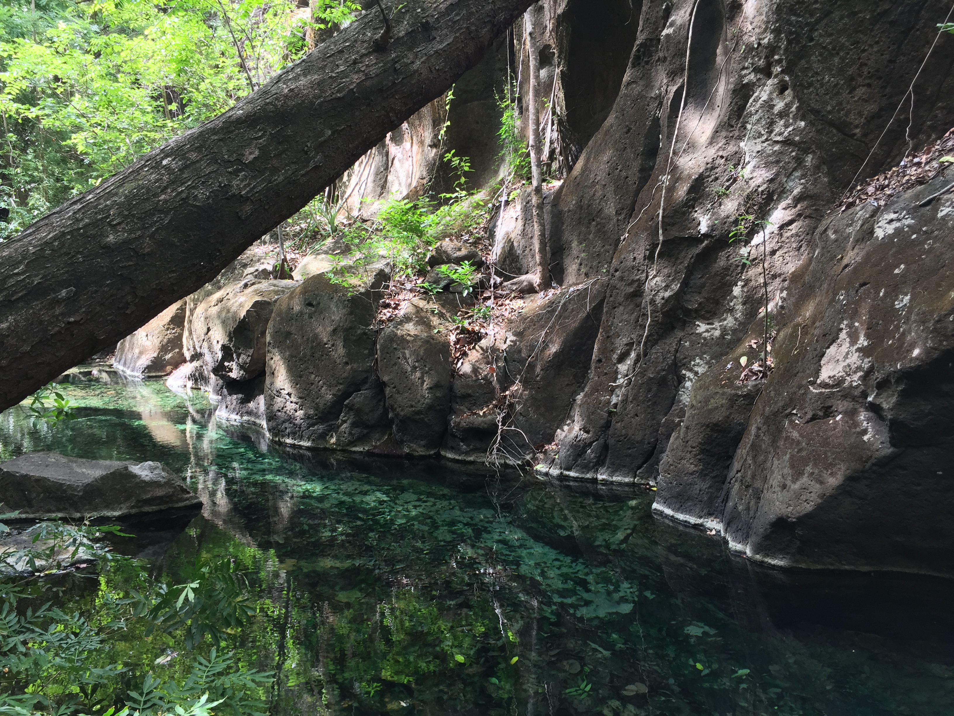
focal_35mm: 29
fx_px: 799
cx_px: 477
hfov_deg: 61.7
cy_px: 358
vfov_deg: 48.2
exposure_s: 1/40
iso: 32
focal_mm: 4.15
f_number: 2.2
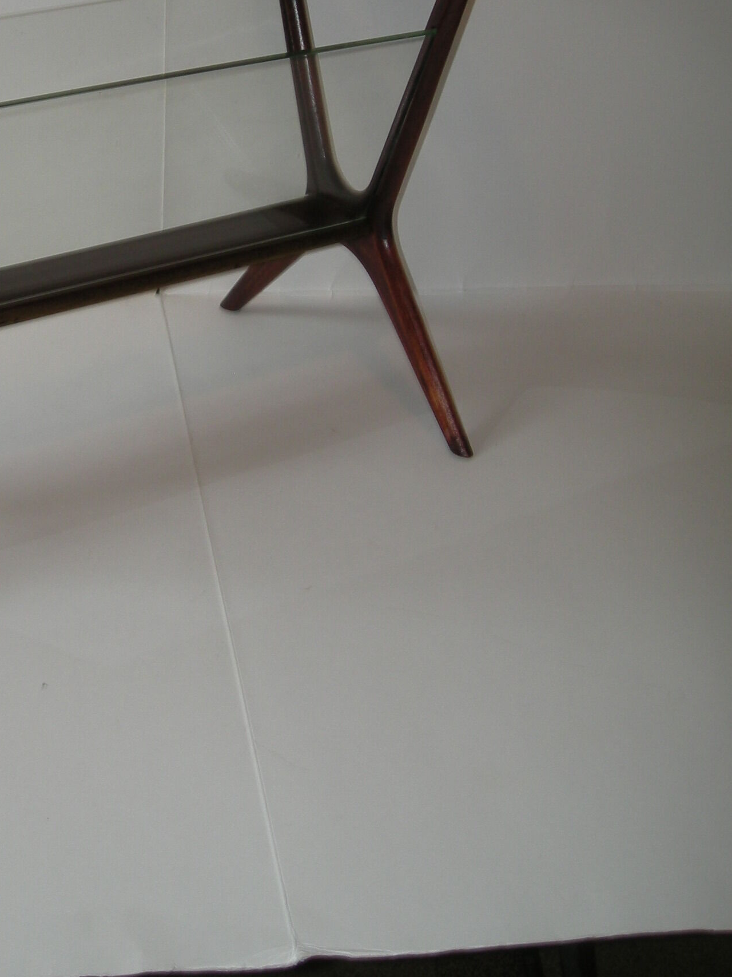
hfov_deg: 22.8
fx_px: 1777
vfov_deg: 30.2
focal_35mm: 63
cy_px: 244
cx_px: 97
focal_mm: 5.7
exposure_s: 1/57.3
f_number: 2.8
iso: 50
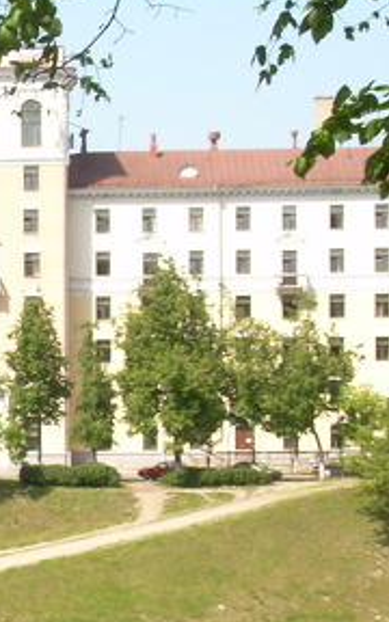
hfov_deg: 6.8
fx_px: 3223
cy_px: 458
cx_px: -257
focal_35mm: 190
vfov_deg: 11.0
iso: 50
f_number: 6.8
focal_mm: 14.6
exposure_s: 1/115
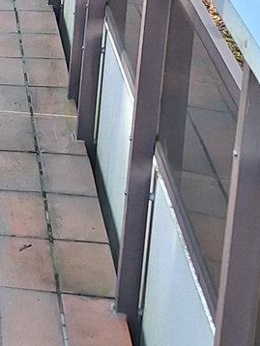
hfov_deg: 9.2
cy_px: -167
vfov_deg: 13.6
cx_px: -460
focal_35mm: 137
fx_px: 1370
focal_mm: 5.54
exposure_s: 1/261
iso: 40
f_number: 1.8
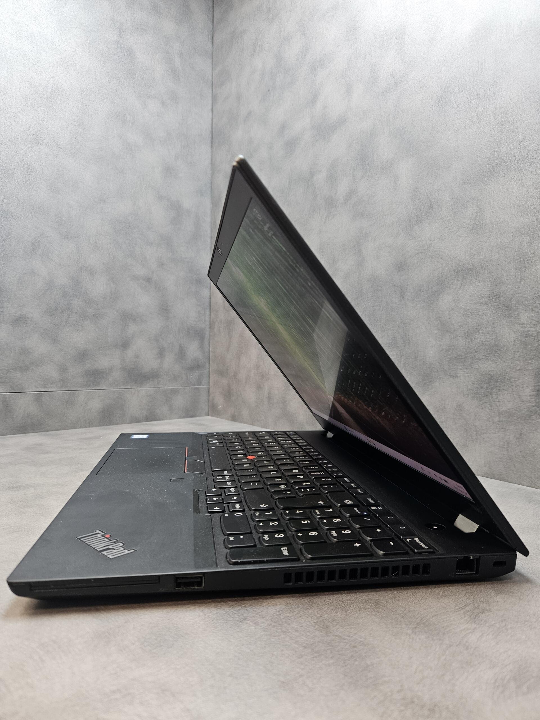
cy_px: 360
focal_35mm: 23
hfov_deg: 58.9
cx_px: 270
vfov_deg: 73.9
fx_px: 478
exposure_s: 1/100
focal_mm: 5.4
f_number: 1.8
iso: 200
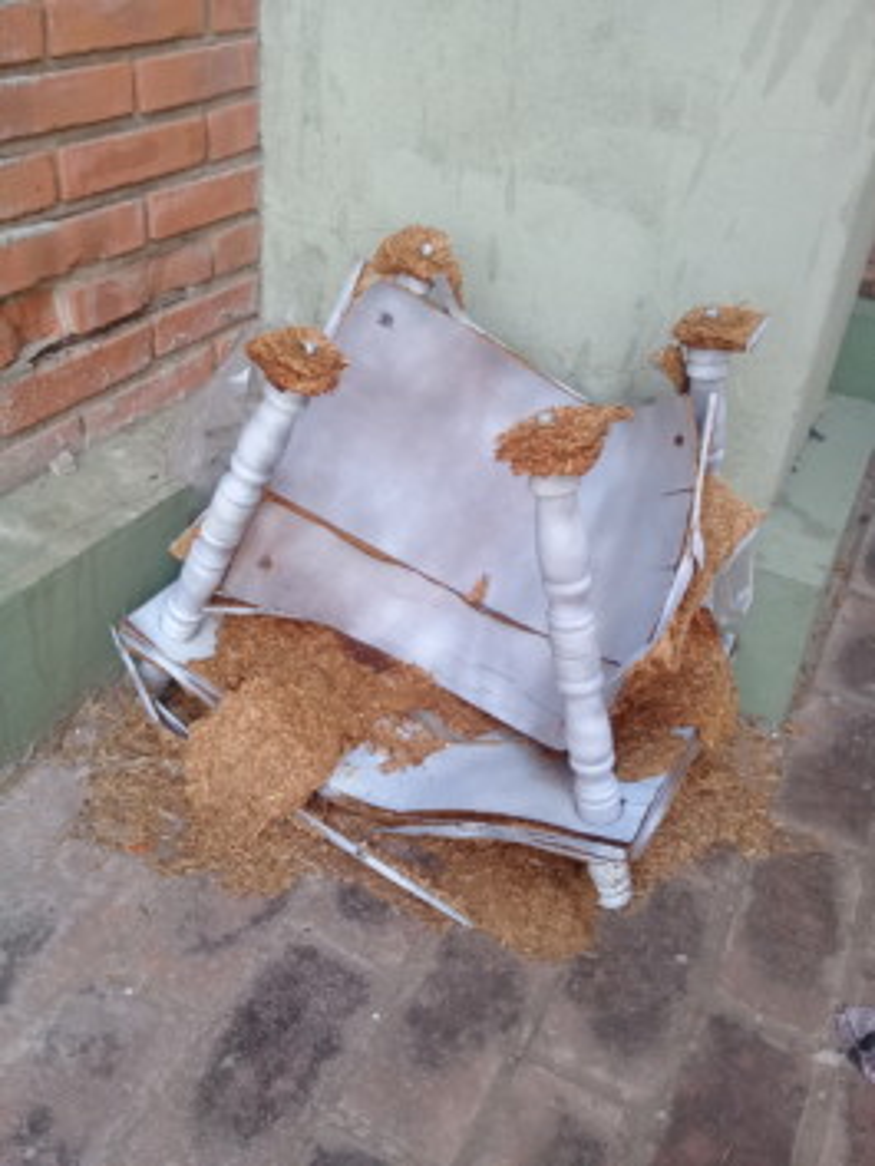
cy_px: 583
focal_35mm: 31
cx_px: 438
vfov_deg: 58.3
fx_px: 1044
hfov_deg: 45.5
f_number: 2.2
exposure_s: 1/100
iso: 50
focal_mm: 3.3
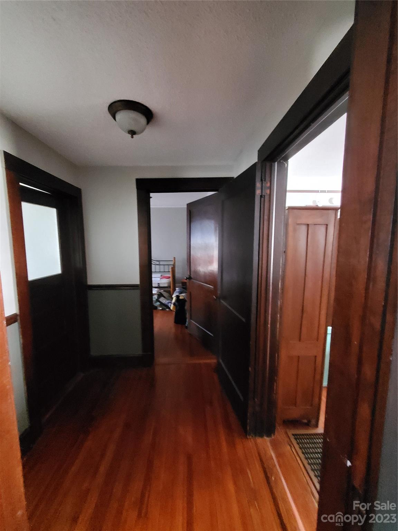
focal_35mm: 13
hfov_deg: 89.9
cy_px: 266
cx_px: 199
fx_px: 199
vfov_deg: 106.2
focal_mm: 1.8
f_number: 2.2
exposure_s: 1/10
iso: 1250
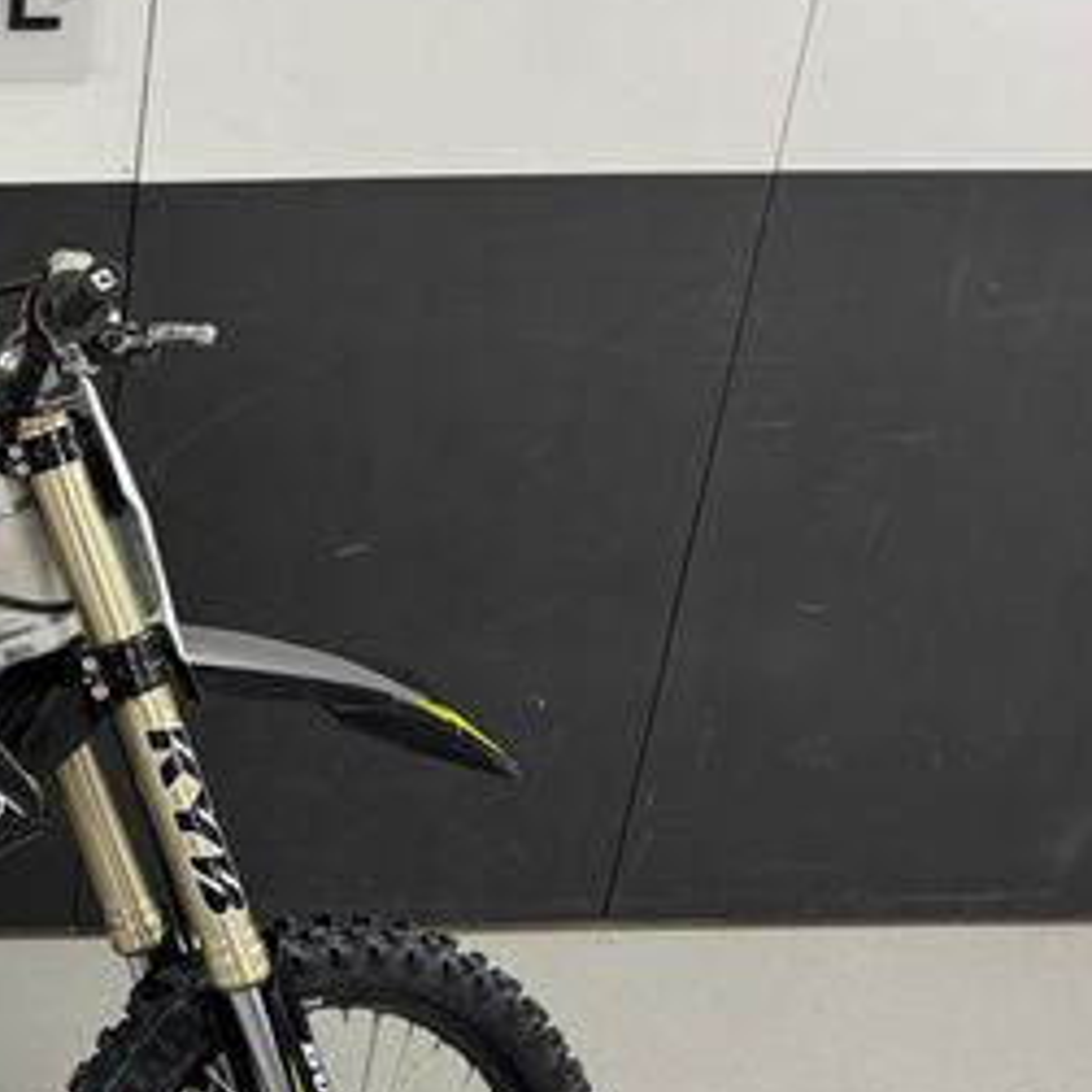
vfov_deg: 31.6
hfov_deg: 27.8
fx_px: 1927
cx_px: -213
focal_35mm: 54
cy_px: 561
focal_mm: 6.76
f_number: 1.78
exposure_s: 1/100
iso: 200
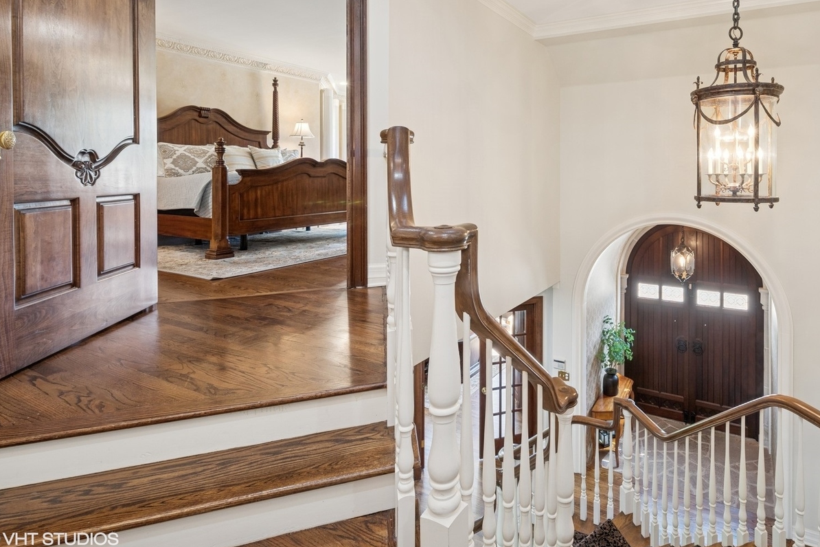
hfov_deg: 84.5
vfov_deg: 63.0
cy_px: 183
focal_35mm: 19
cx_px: 532
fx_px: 433
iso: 200
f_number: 9.5
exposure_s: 1/8
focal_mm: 14
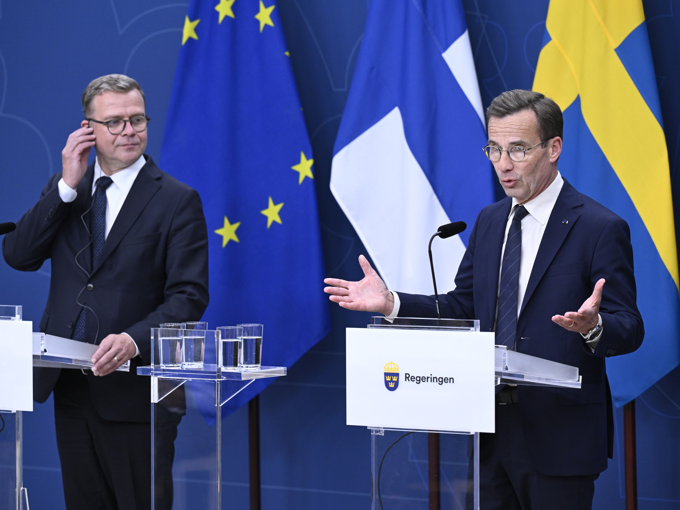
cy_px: 256
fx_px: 2672
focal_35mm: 136
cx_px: 338
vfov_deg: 10.9
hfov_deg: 14.5
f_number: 4
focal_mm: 125
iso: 2500
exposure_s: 1/400
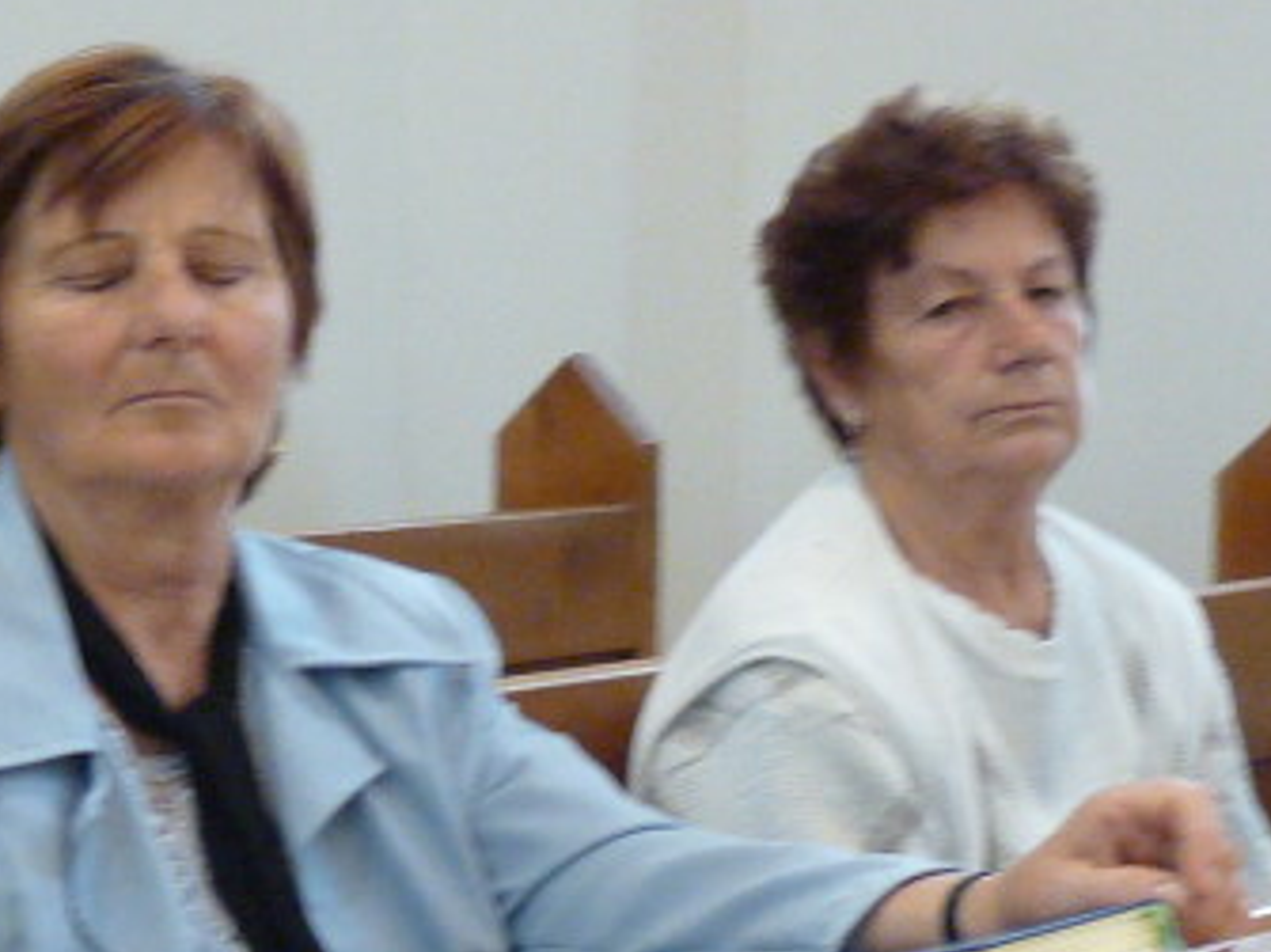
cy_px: 531
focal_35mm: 105
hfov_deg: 18.7
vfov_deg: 14.1
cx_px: 398
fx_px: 3854
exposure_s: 1/25
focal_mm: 5.5
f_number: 3
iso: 400
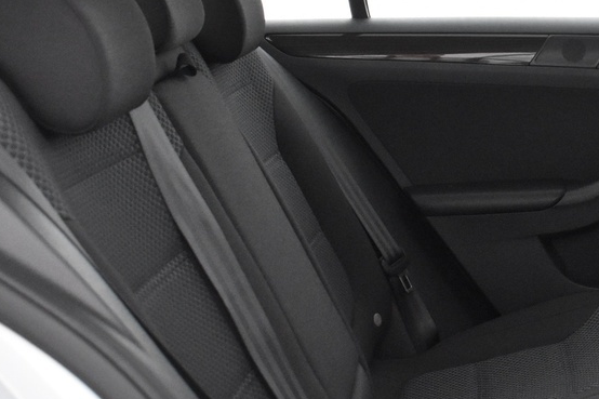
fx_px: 1314
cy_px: 279
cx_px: 661
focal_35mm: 79
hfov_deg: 24.0
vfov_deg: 17.2
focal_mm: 18
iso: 3200
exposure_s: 1/30
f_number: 3.5
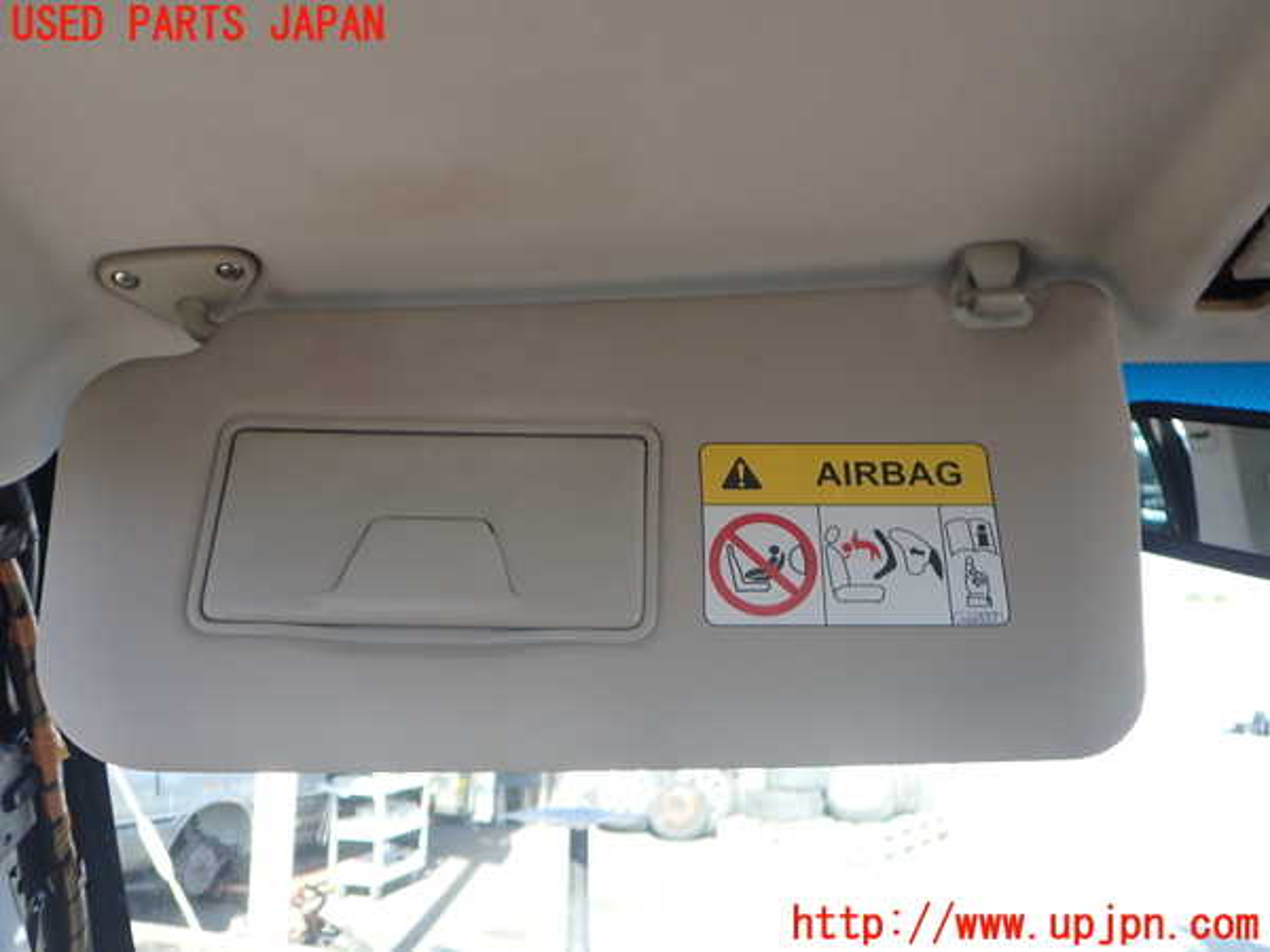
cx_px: 635
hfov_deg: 60.0
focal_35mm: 30
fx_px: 1101
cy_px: 476
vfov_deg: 46.8
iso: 100
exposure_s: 1/160
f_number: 2.3
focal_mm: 5.4
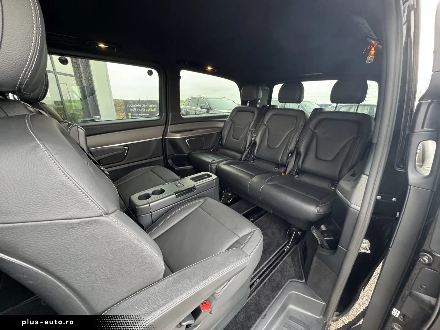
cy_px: 165
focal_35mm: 14
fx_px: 178
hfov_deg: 102.1
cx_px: 220
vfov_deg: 85.7
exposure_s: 1/60
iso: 640
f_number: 2.2
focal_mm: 2.22
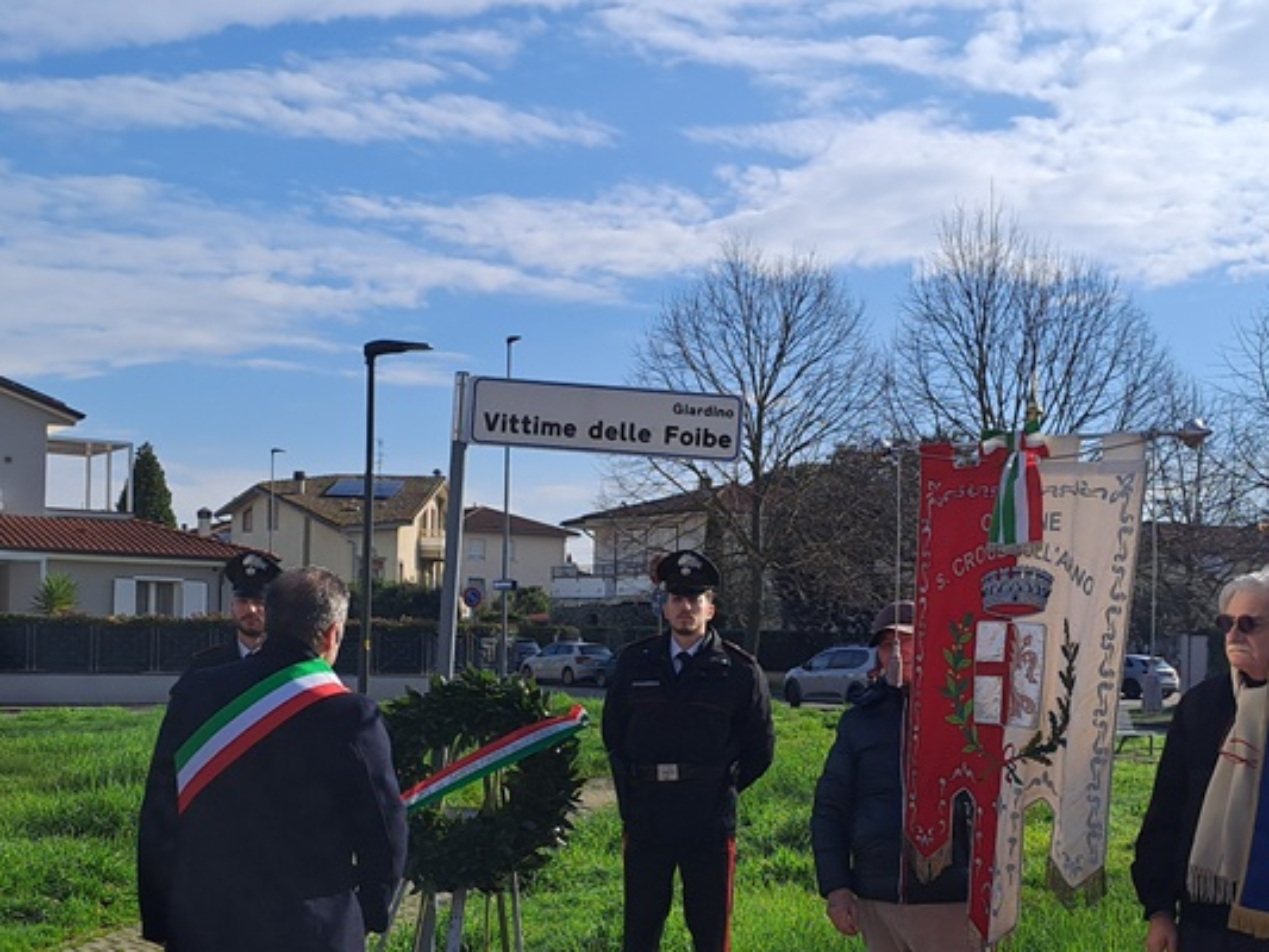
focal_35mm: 48
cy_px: 647
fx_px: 1760
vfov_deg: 30.0
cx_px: 602
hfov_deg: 39.6
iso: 32
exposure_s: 1/2545
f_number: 1.8
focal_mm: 4.65
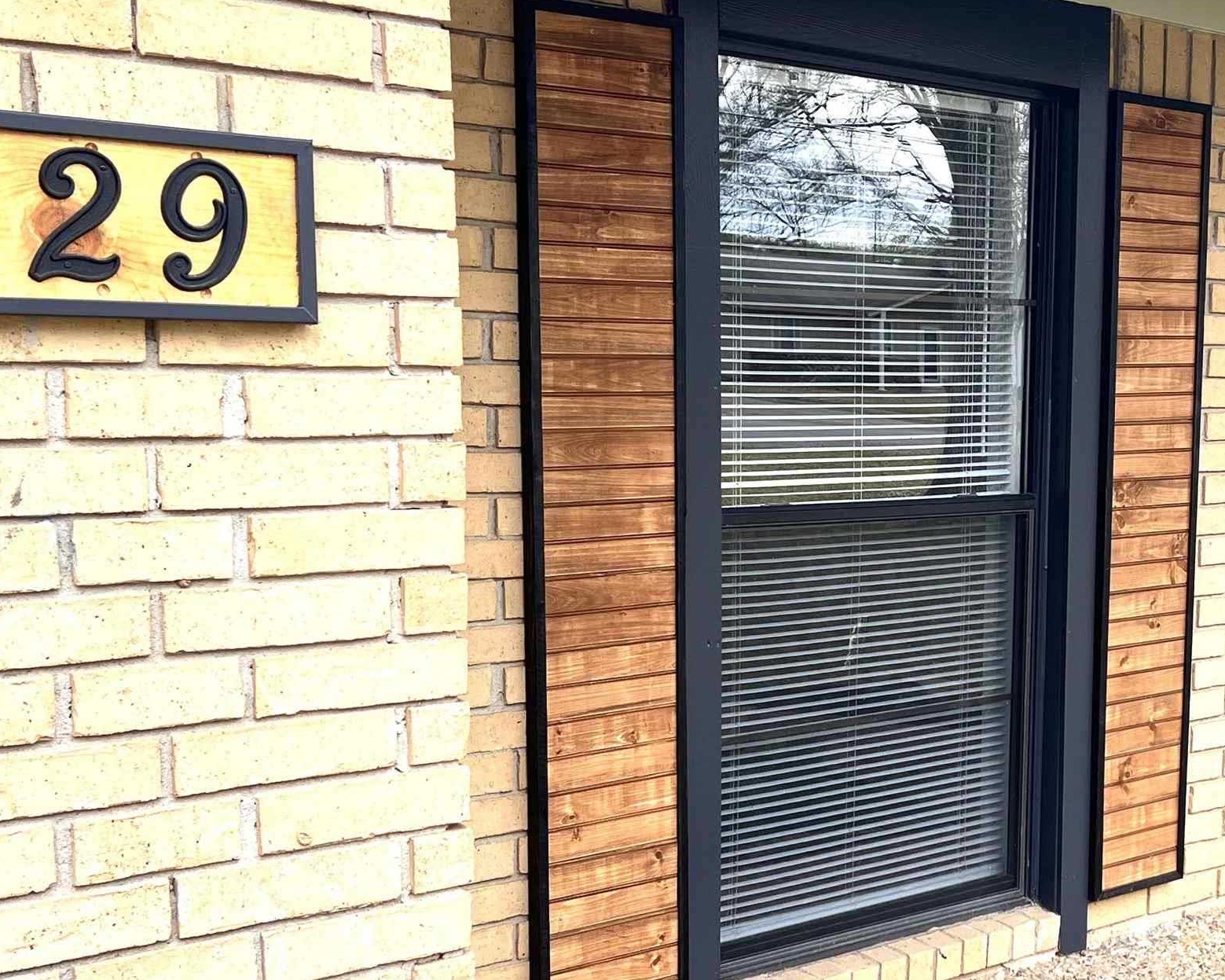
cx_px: 985
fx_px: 1813
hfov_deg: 36.1
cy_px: 567
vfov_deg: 30.2
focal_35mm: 50
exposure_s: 1/932
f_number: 1.5
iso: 50
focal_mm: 5.7
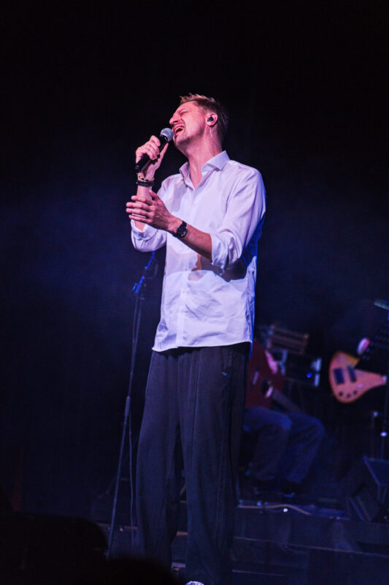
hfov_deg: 9.1
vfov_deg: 13.7
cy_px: 292
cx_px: 194
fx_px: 2432
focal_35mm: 150
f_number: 2.8
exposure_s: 1/500
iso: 4000
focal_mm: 150
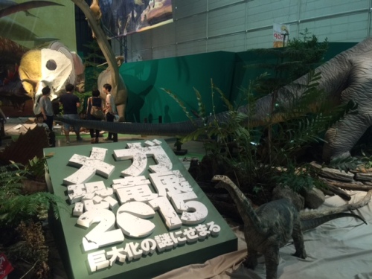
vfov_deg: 48.2
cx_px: 186
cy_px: 140
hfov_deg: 61.7
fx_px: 312
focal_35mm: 29
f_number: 2.2
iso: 64
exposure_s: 1/15
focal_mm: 4.15
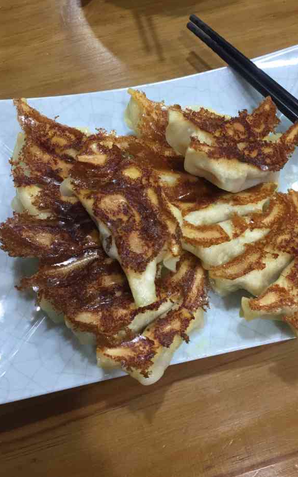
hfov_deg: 40.5
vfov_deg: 61.2
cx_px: 170
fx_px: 403
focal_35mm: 31
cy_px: 238
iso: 64
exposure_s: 1/33
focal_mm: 4.15
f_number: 2.2
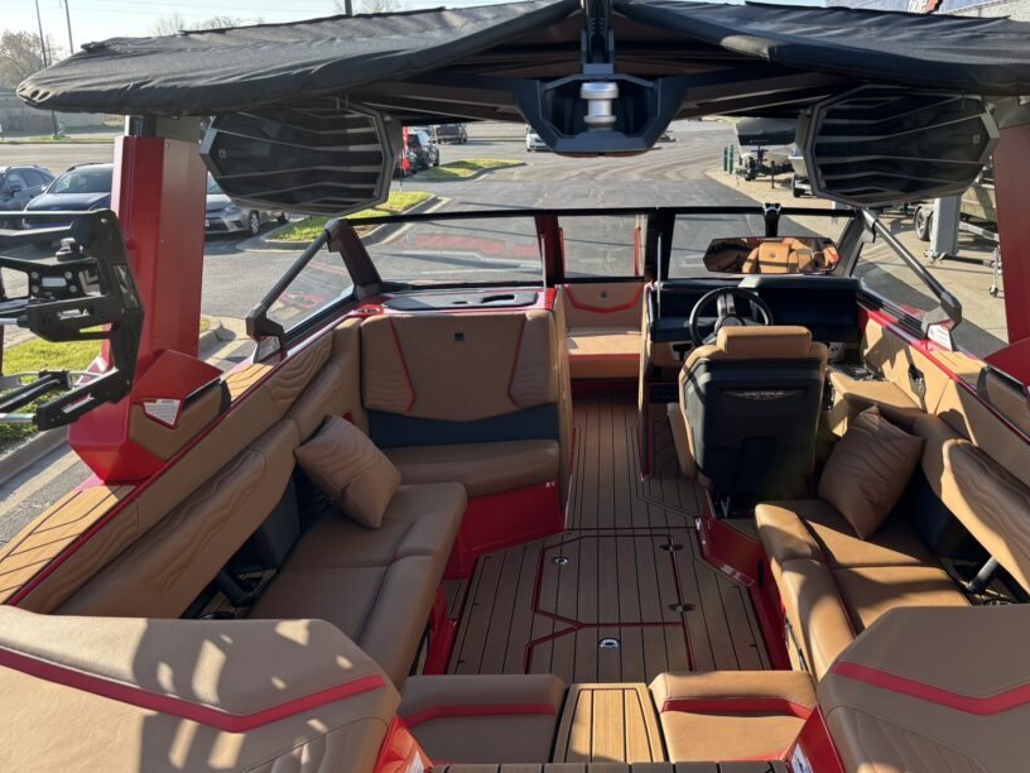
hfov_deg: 53.7
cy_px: 392
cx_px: 601
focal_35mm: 34
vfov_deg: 41.8
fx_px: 1012
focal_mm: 5.96
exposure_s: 1/805
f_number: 1.6
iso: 50
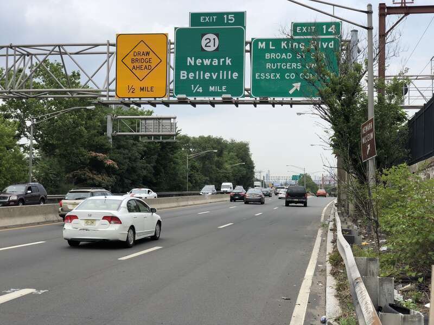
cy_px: 162
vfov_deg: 28.0
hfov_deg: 36.8
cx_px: 217
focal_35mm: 52
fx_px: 652
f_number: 2.4
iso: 16
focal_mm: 6
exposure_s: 1/476
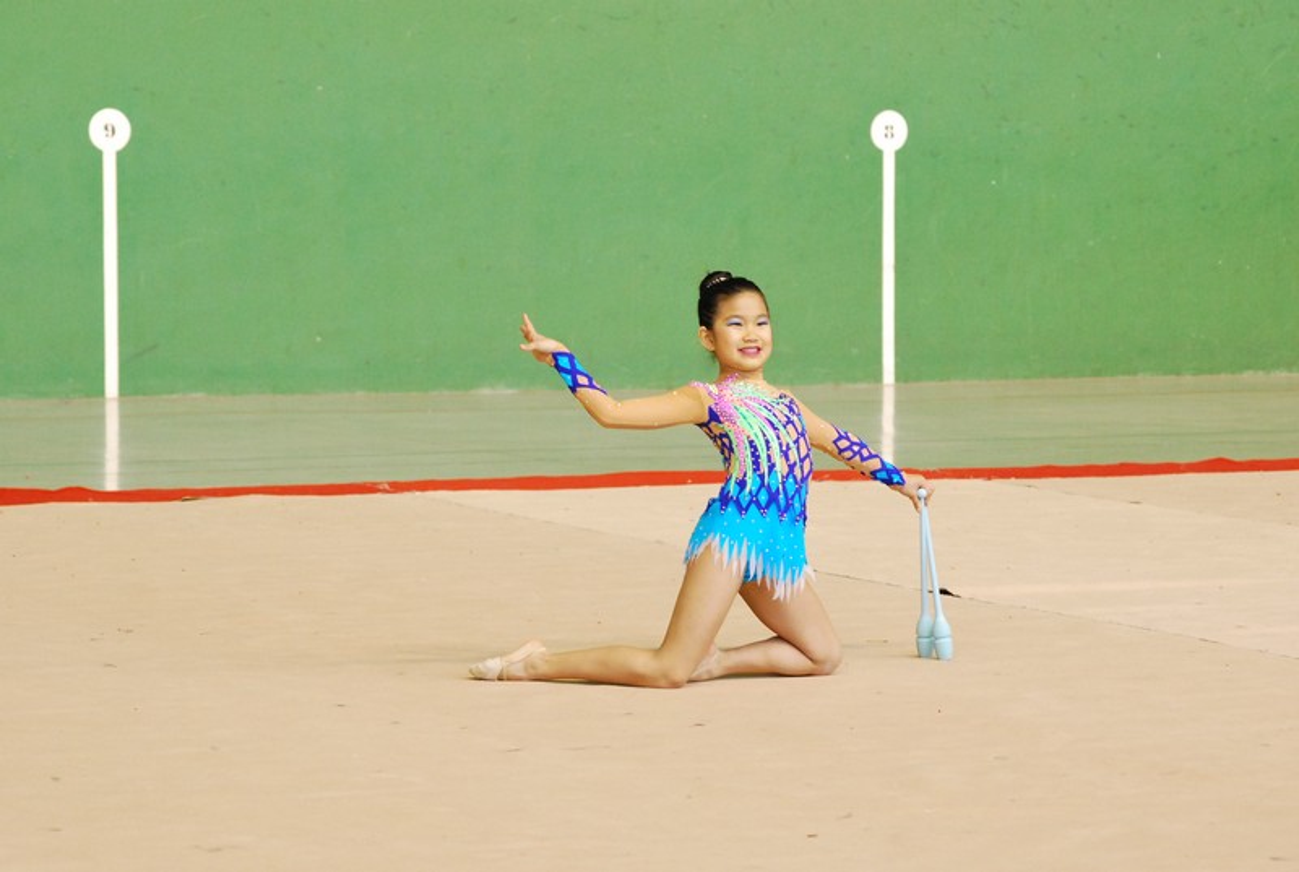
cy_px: 436
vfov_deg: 8.4
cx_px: 650
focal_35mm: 165
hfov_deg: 12.4
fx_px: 5966
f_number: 6.3
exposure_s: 1/125
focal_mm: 110
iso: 1600
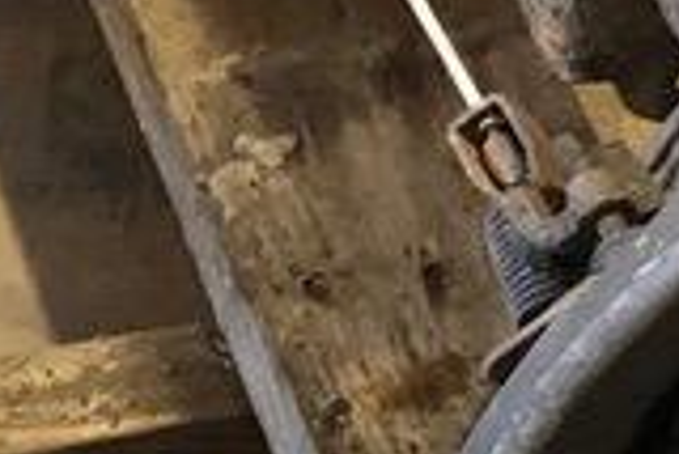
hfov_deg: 10.7
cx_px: -250
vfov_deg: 7.3
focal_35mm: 186
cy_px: -85
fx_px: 3511
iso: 100
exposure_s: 1/12
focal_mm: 3.99
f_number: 1.8
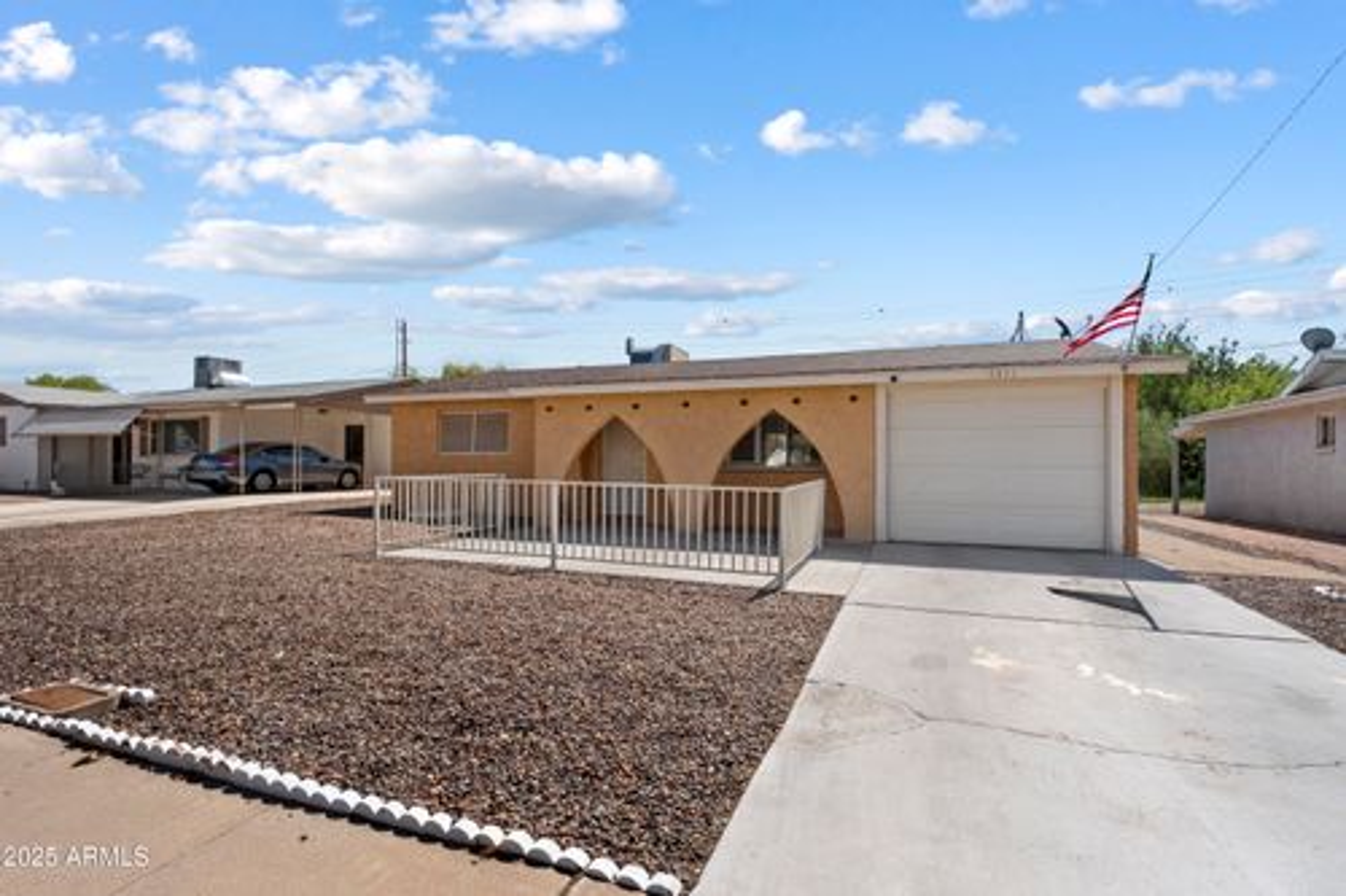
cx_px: 673
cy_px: 448
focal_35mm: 17
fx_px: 635
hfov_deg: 93.3
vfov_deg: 70.4
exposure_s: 1/110
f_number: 8
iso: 320
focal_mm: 11.3
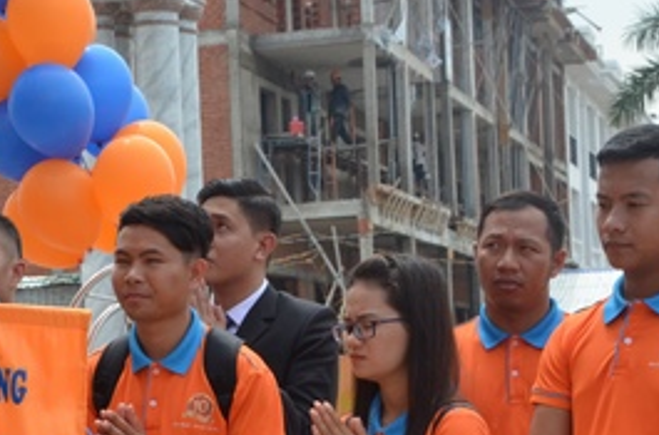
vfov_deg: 9.7
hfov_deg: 14.7
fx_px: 2555
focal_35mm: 140
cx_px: 194
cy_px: 436
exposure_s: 1/640
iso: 1000
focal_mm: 38
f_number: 13
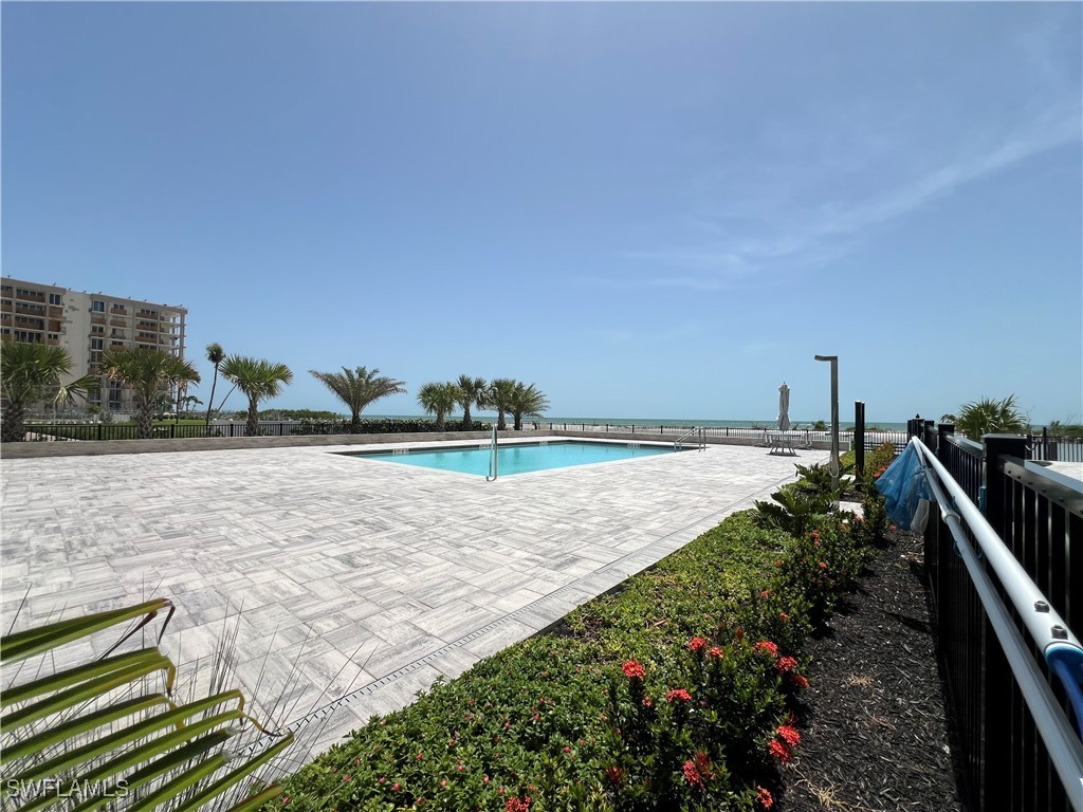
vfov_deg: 89.9
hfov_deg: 106.2
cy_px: 406
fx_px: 407
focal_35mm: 13
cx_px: 542
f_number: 1.8
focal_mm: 1.57
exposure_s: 1/4065
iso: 32
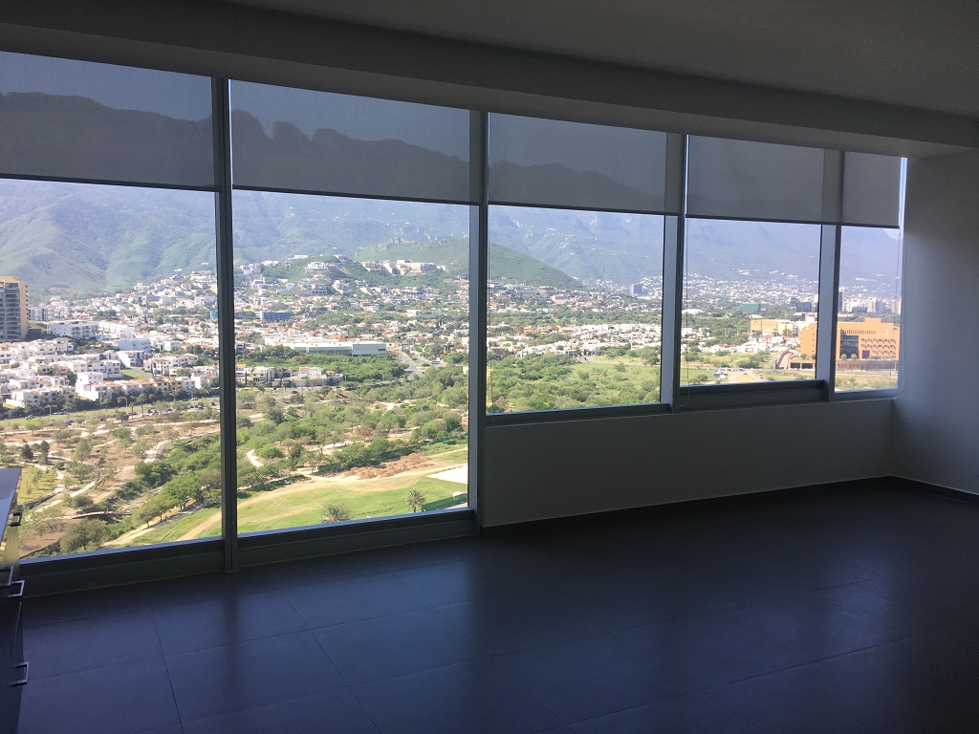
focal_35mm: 29
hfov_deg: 61.7
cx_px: 490
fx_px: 820
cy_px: 367
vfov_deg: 48.2
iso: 25
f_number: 2.2
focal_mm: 4.15
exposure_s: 1/208
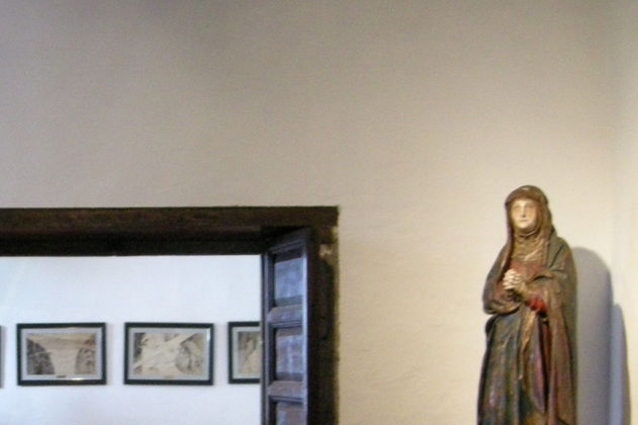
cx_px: 105
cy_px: 429
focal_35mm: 95
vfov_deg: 14.2
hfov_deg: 21.1
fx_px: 1683
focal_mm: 7.5
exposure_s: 1/19.1
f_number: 2.7
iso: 400
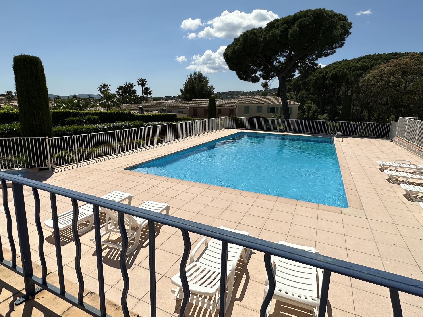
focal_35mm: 15
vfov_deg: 81.7
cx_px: 206
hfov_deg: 98.1
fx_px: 183
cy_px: 151
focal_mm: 2.22
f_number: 2.2
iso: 50
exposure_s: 1/5556
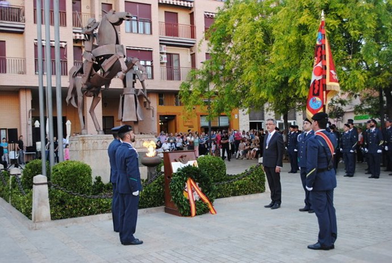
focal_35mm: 39
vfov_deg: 34.3
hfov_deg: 49.5
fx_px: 425
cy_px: 132
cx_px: 196
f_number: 4.2
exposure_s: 1/50
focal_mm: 26
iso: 200
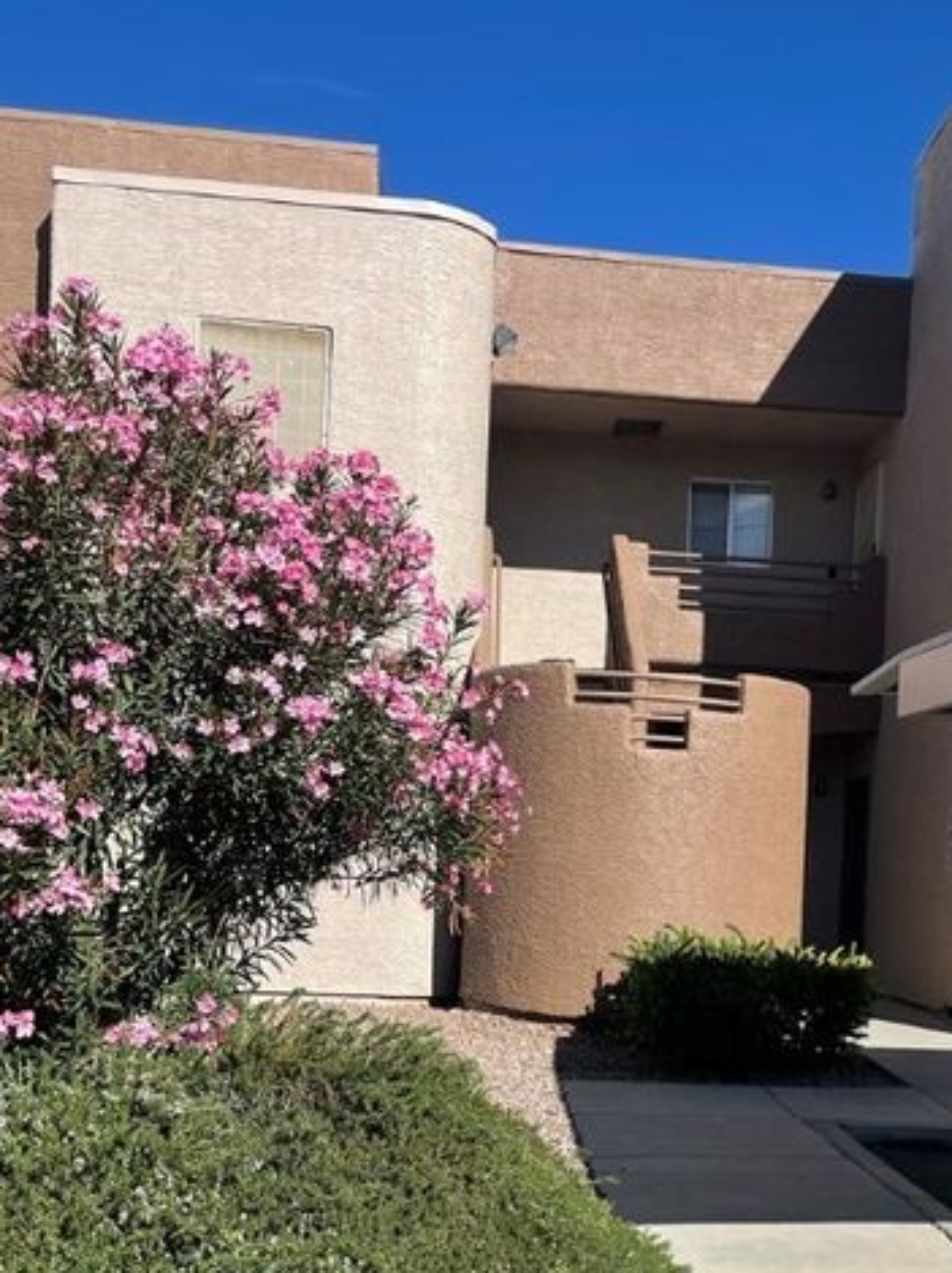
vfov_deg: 49.9
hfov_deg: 38.6
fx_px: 1359
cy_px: 746
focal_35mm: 37
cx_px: 537
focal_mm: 4.2
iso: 32
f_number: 1.6
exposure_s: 1/4651
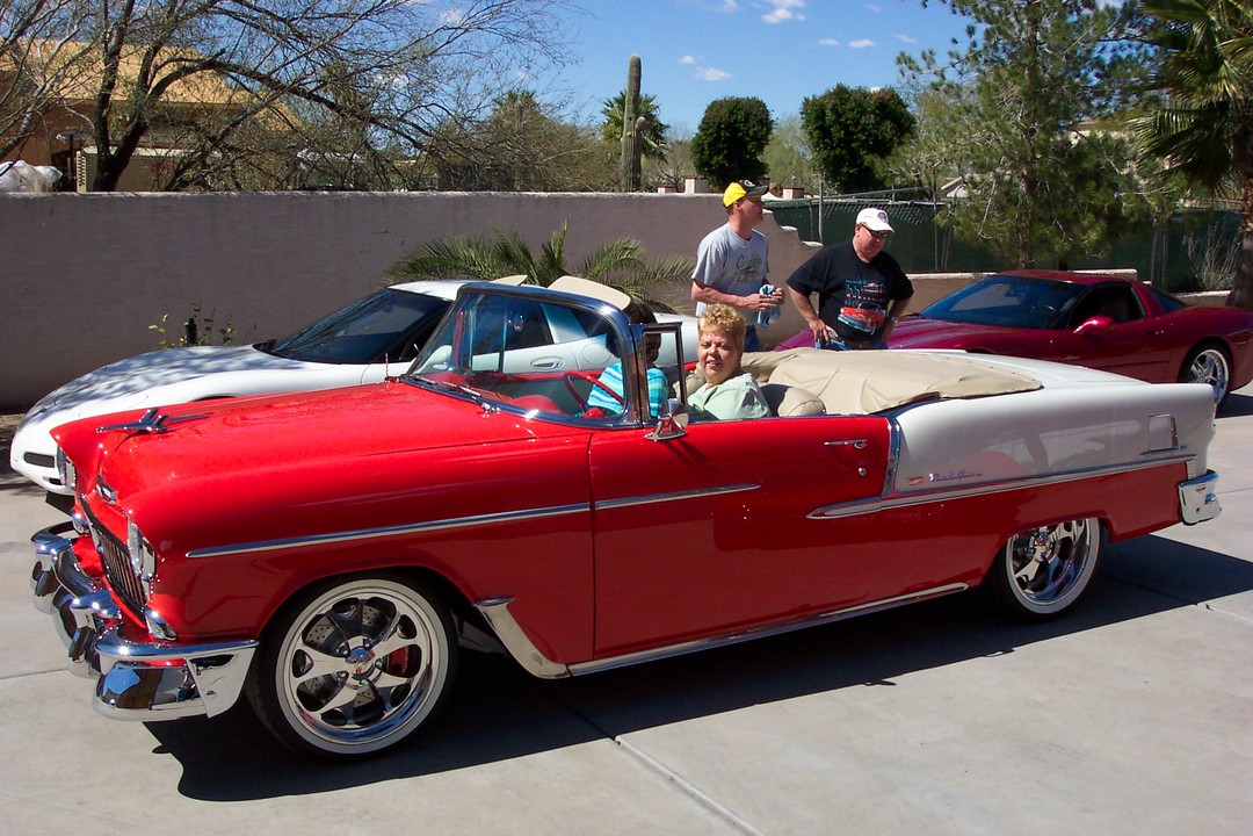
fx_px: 1323
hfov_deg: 50.7
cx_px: 626
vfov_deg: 35.1
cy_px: 418
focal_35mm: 38
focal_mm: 8
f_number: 4.8
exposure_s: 1/1000
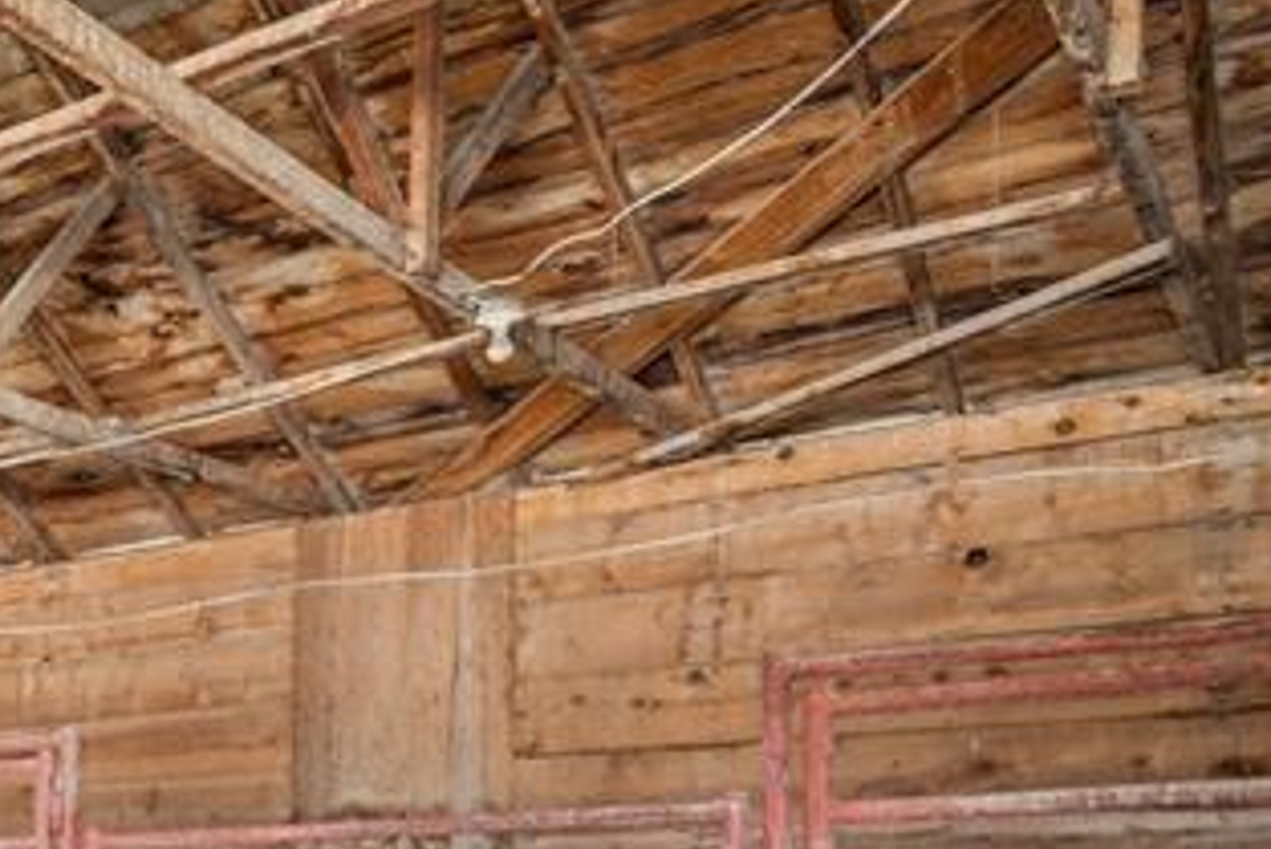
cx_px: -763
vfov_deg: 25.0
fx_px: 1731
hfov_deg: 25.8
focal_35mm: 49
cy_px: 1007
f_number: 2.8
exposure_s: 1/25
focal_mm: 15
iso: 400
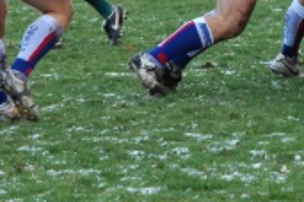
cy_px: -10
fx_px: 4503
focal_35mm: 533
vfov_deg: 2.6
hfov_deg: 3.9
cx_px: 169
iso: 800
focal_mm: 135
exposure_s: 1/200
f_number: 5.6
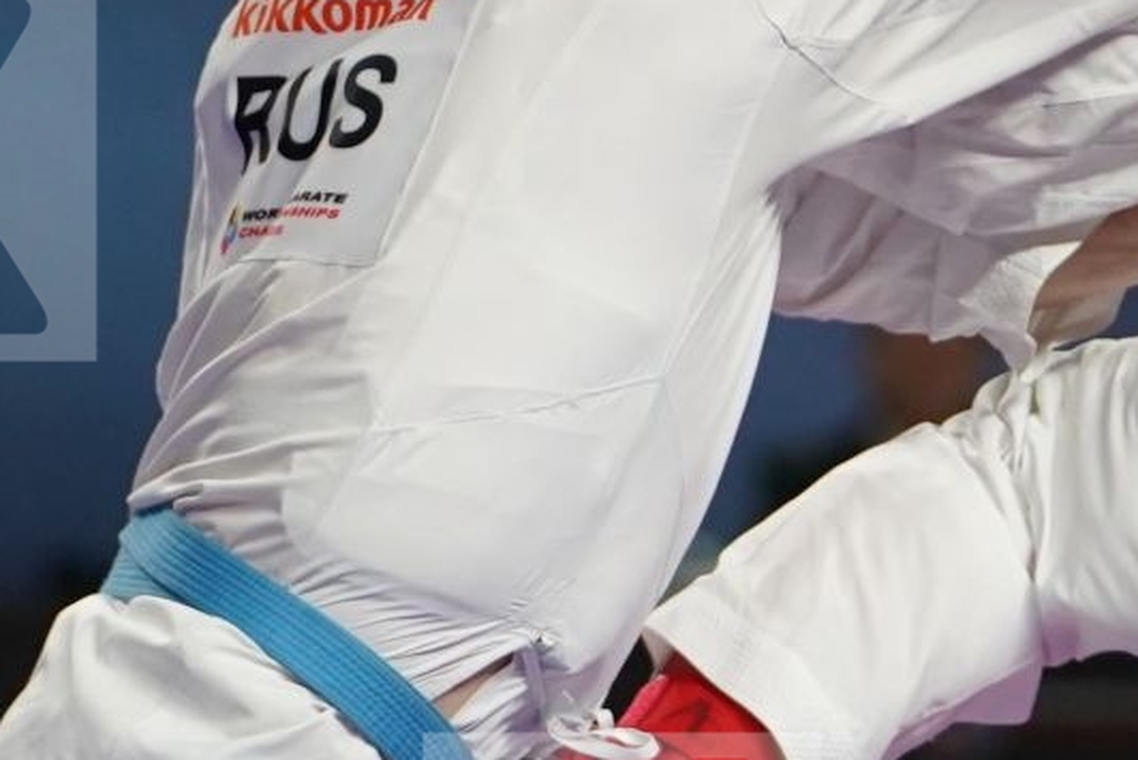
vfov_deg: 1.6
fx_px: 26401
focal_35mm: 835
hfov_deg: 2.5
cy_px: 167
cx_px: 622
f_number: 2.8
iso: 1600
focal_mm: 165
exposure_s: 1/1000
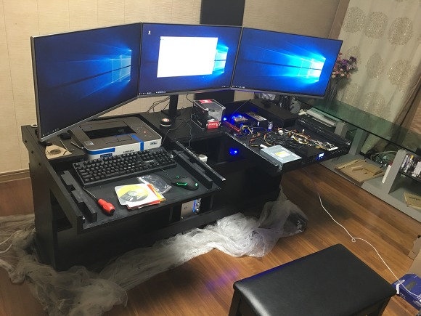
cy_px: 158
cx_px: 210
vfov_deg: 48.2
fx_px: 353
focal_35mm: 29
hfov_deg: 61.7
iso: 80
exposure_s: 1/10
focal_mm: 4.15
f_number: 2.2
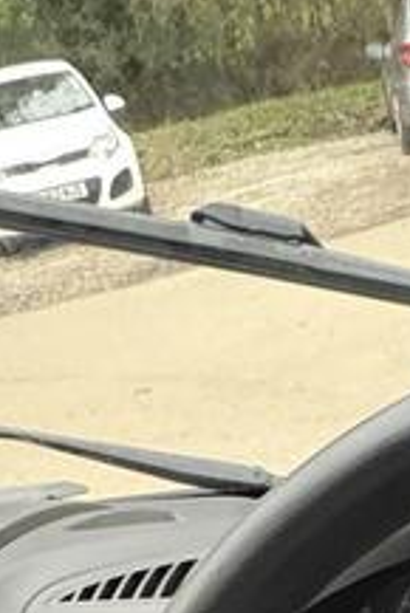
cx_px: 447
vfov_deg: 26.6
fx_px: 1023
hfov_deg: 21.5
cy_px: 856
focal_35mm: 60
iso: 800
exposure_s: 1/60
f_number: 2.2
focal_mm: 2.22
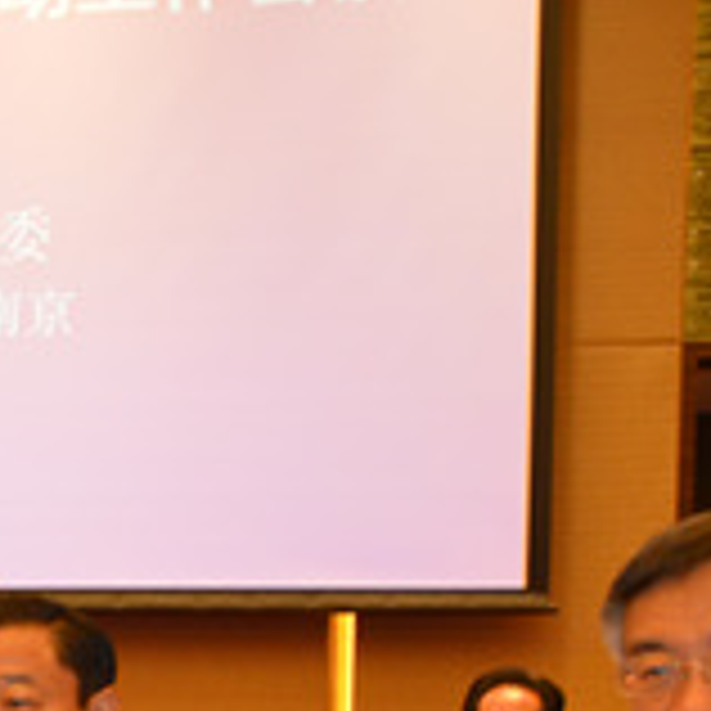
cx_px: -580
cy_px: 817
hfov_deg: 16.6
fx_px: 2022
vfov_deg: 19.0
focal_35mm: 87
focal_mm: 18
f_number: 3.5
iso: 640
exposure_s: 1/60
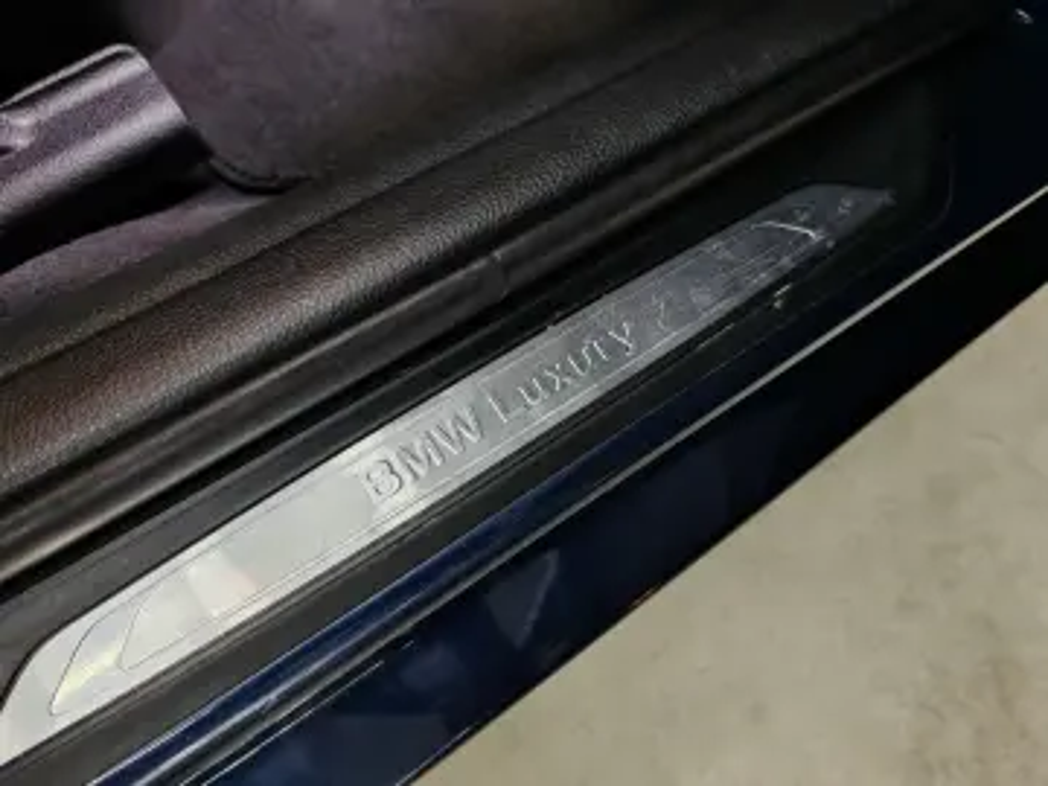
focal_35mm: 26
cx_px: 524
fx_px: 787
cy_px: 393
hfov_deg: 67.3
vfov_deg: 53.1
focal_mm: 5.4
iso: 250
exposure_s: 1/100
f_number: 1.6
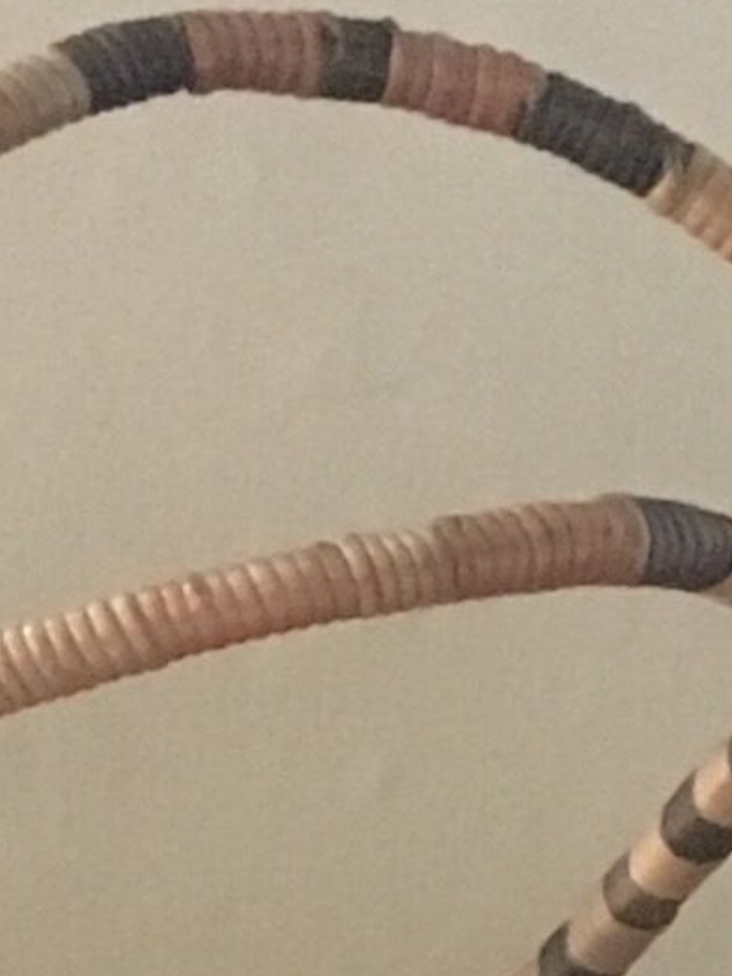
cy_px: 1499
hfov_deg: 6.6
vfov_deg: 8.7
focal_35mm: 223
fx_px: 6287
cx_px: 1077
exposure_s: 1/17
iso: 1000
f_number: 2.2
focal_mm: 4.15
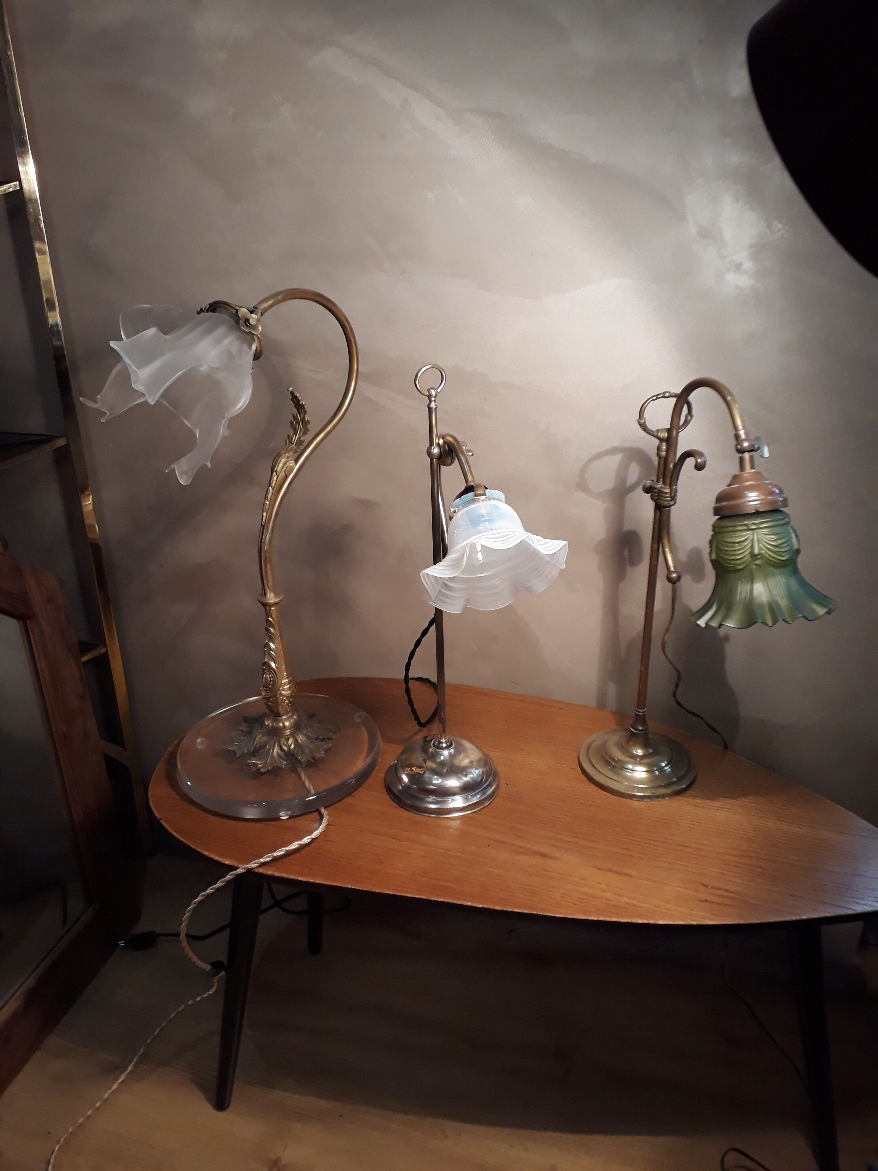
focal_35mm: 27
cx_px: 439
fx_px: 913
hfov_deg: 51.4
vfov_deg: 65.3
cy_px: 586
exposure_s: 1/25
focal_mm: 3.6
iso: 200
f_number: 1.9
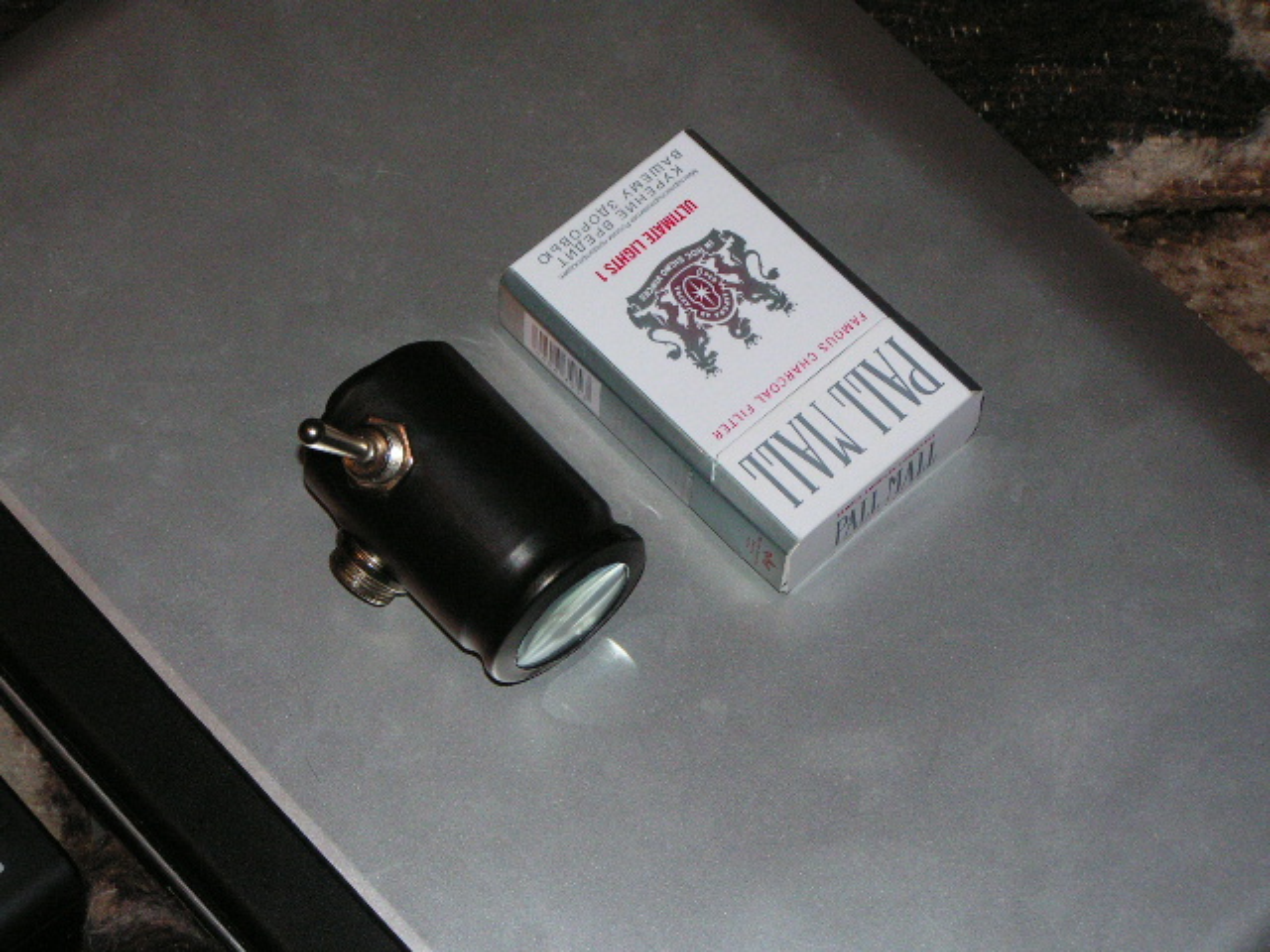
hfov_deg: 17.7
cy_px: 476
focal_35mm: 111
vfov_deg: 13.3
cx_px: 635
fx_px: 4072
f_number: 3.2
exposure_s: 1/125
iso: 200
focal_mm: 18.5
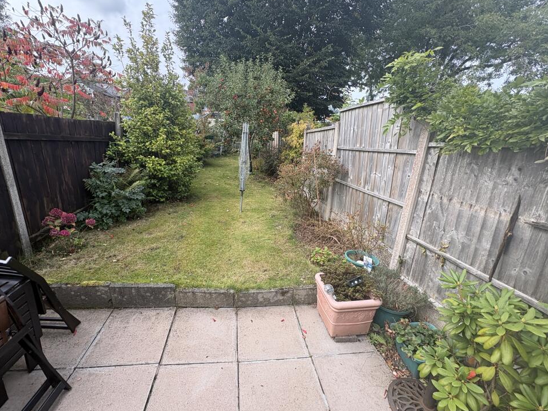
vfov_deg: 81.7
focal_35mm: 15
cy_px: 202
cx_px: 260
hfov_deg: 98.1
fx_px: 237
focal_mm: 2.22
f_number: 2.2
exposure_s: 1/338
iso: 40
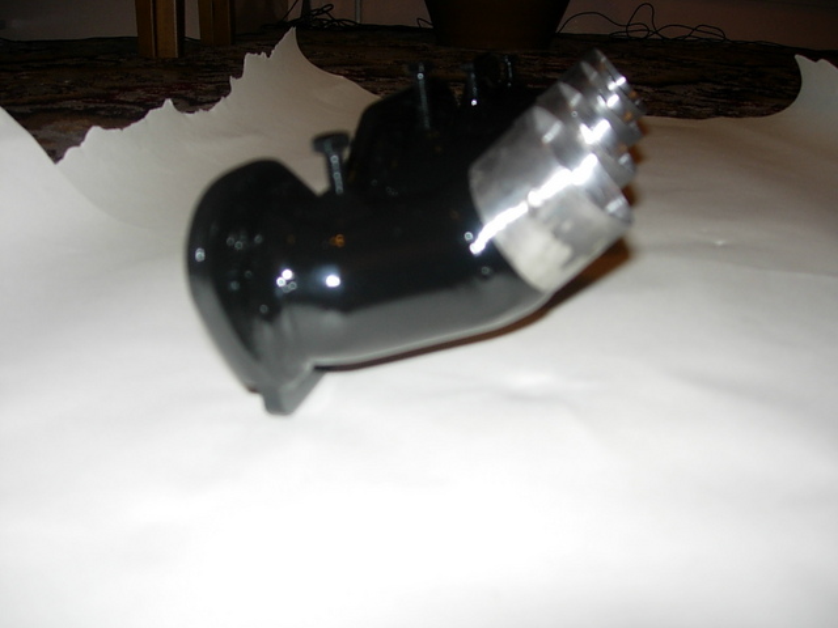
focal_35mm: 38
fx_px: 920
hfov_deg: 49.0
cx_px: 419
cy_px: 314
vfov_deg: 37.7
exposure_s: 1/64
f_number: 2.8
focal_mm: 7.8
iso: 79
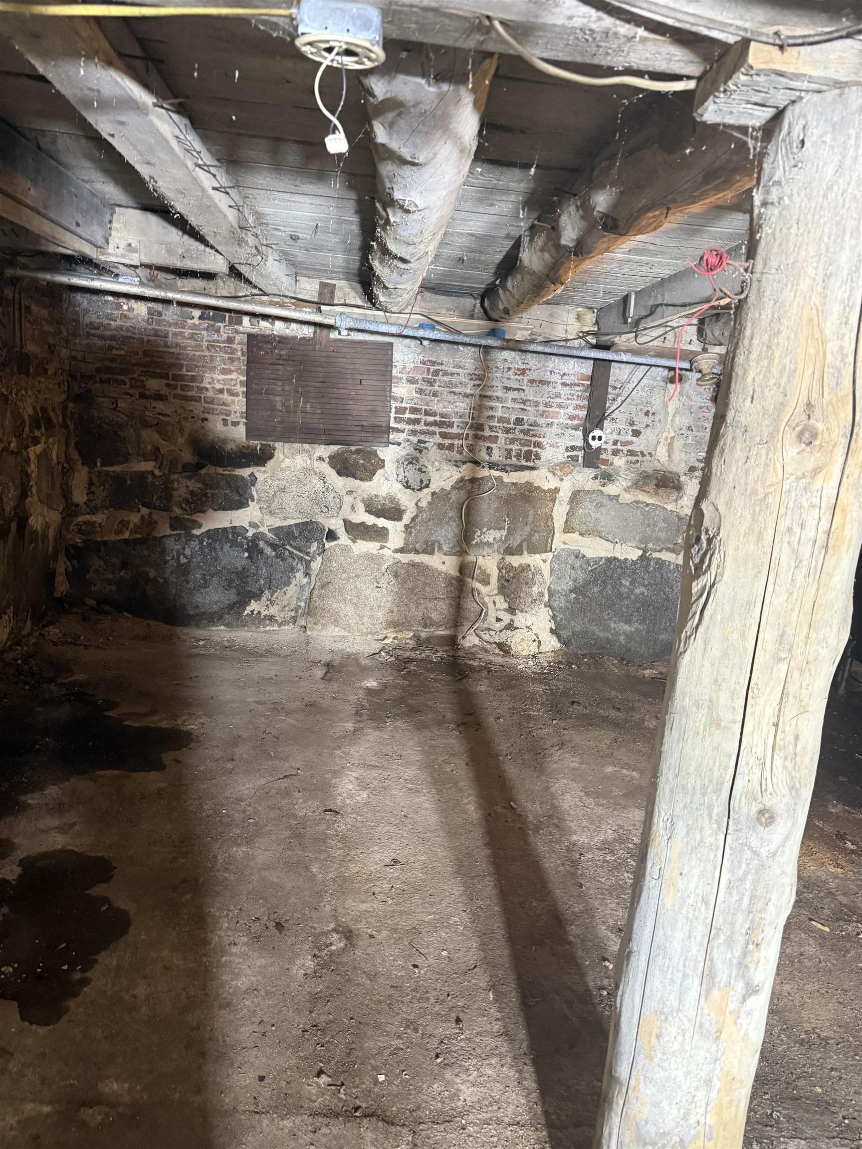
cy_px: 574
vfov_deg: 71.6
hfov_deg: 56.8
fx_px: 797
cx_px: 431
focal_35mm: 24
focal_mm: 6.76
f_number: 1.78
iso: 500
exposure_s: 1/60
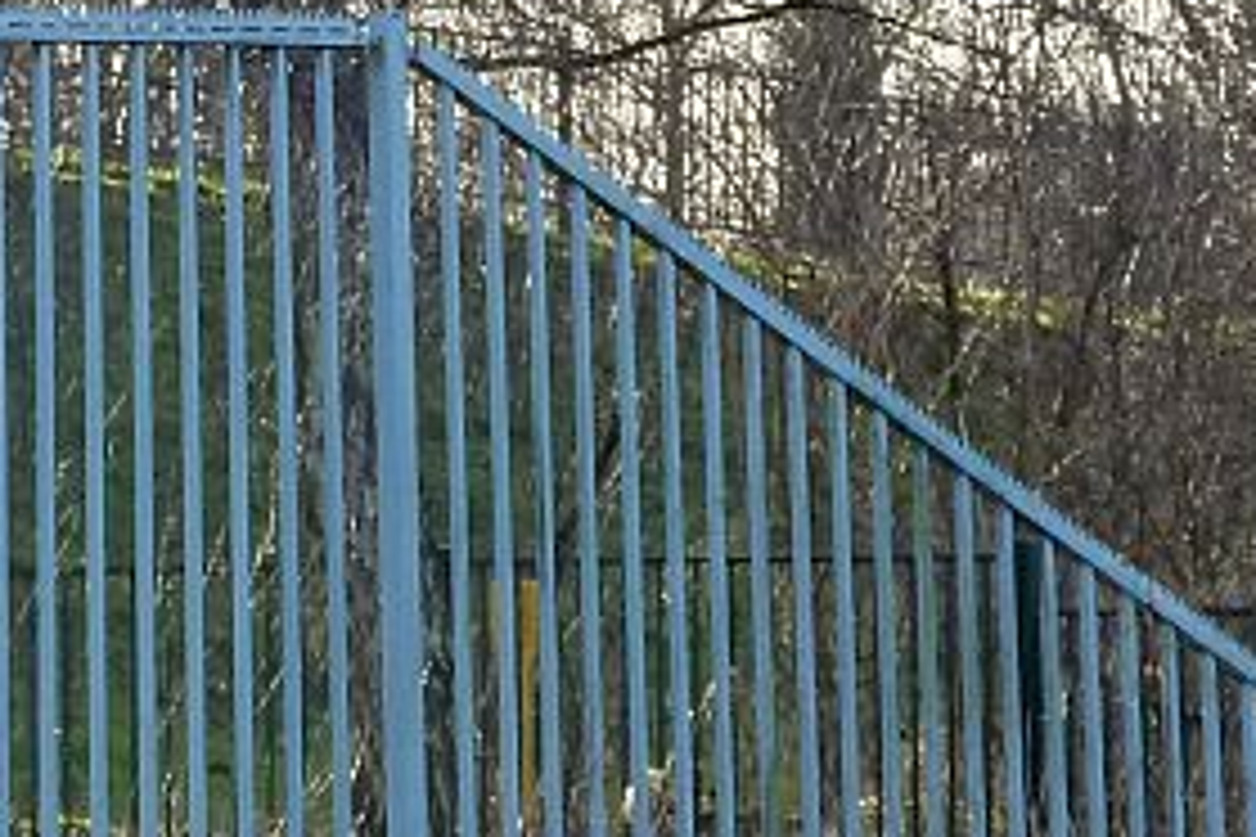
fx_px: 13850
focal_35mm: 397
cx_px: 738
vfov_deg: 3.5
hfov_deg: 5.2
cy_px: -68
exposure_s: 1/200
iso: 250
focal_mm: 17
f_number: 4.3
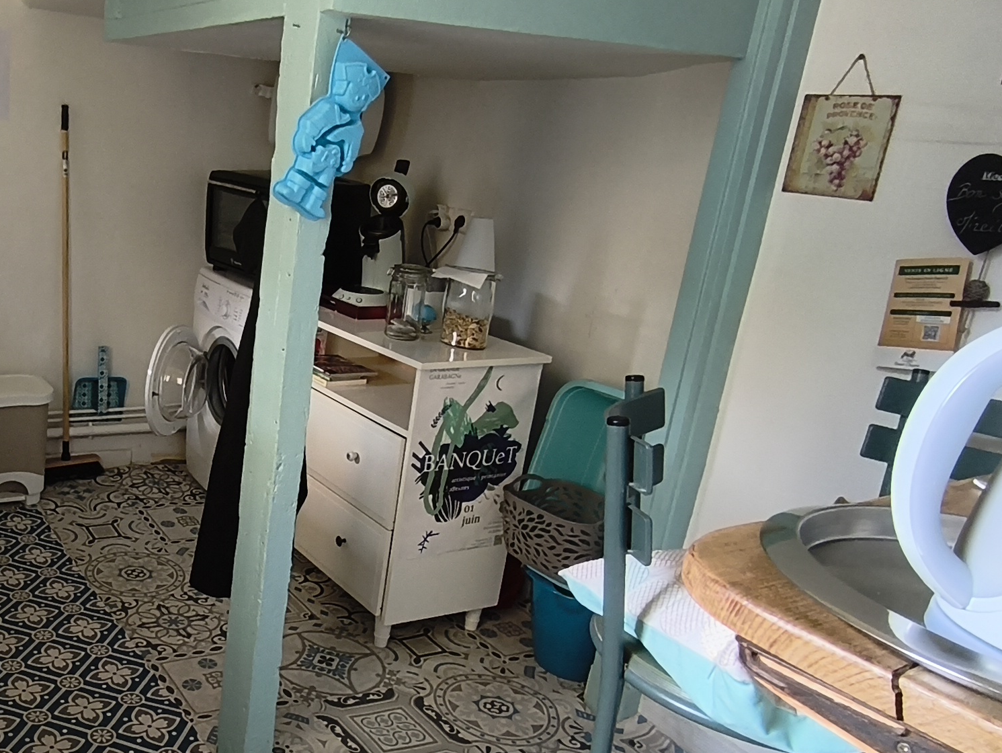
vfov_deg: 42.8
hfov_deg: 51.7
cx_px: 196
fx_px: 956
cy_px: 454
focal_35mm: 33
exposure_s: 1/100
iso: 100
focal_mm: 1.65
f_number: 2.2
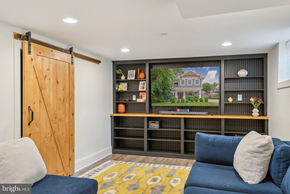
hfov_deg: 63.6
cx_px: 145
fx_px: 234
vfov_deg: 45.0
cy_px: 97
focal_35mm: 29
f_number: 4.5
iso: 4000
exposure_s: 1/125
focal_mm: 29
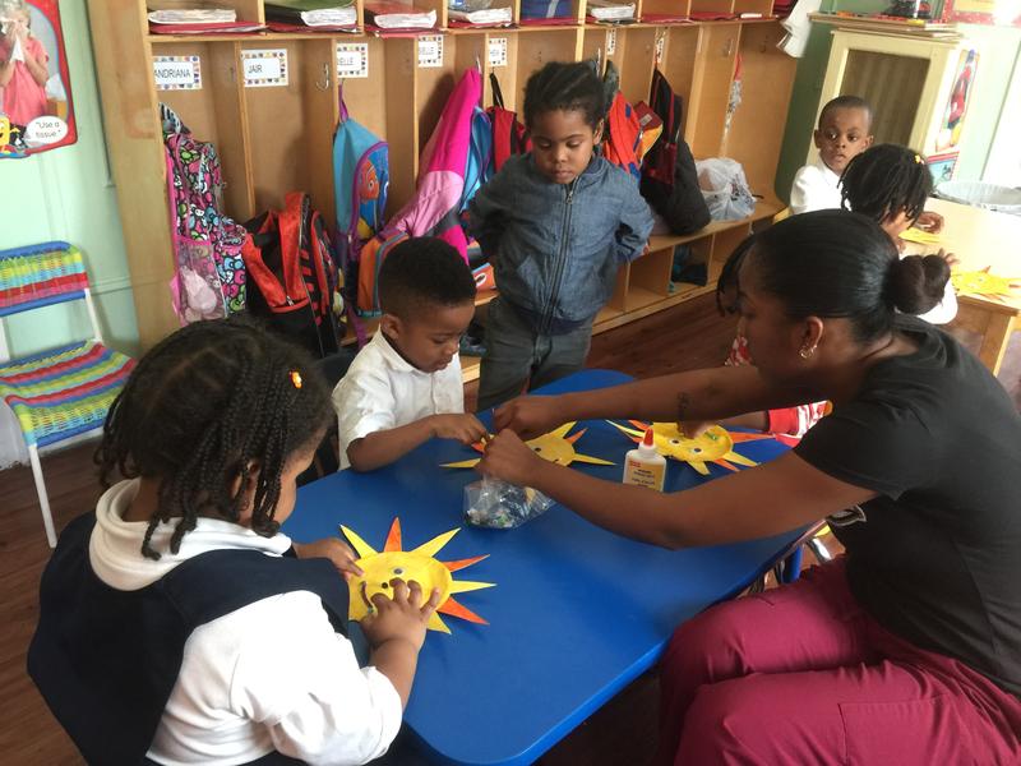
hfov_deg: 61.7
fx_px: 855
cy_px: 383
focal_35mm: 29
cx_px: 510
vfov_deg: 48.2
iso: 80
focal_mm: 4.15
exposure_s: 1/15
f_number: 2.2
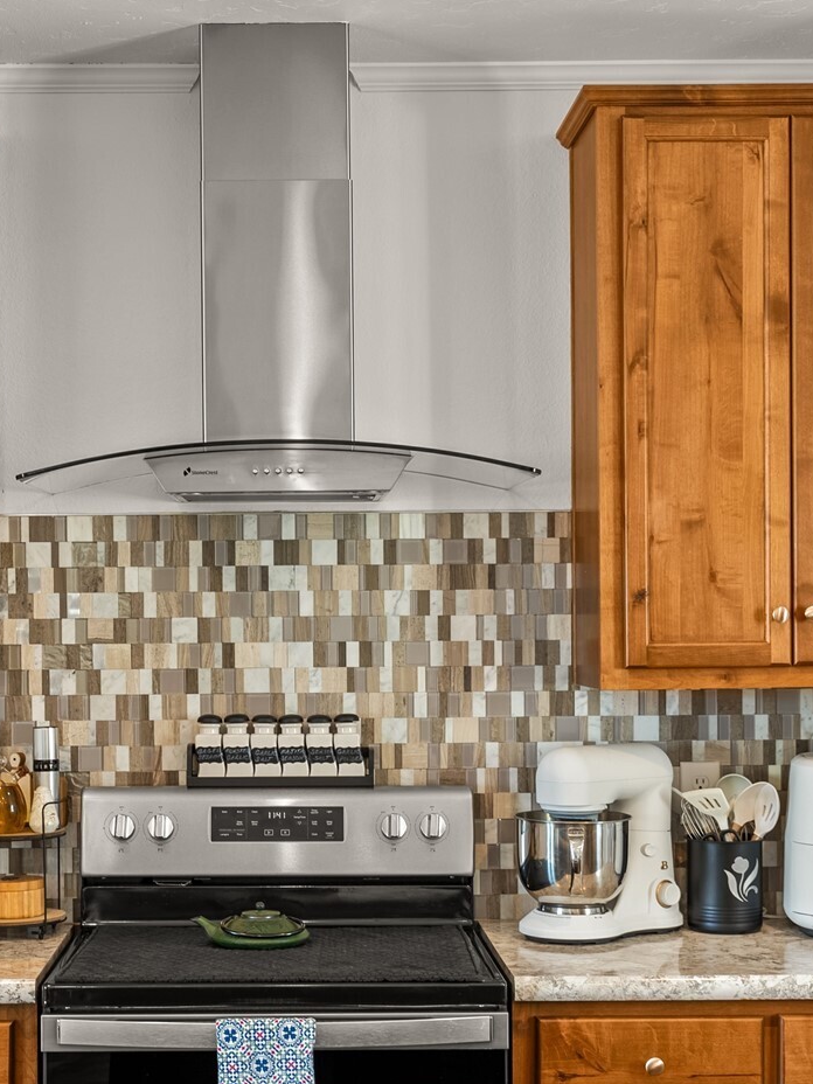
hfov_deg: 24.9
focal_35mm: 59
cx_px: 305
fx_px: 1833
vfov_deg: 32.9
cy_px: 634
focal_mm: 33.3
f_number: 2.8
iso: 125
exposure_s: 1/10
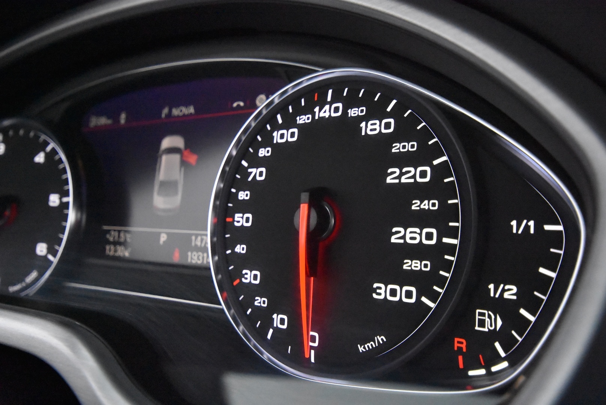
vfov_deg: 43.7
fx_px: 505
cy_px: 202
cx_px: 303
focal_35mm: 30
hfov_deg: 61.9
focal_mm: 20
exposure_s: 1/60
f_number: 5.6
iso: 12800
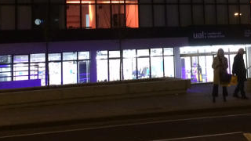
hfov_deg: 26.7
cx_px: 166
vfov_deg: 14.8
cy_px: -23
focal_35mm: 79
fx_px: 526
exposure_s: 1/20
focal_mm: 4.15
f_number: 2.2
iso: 250
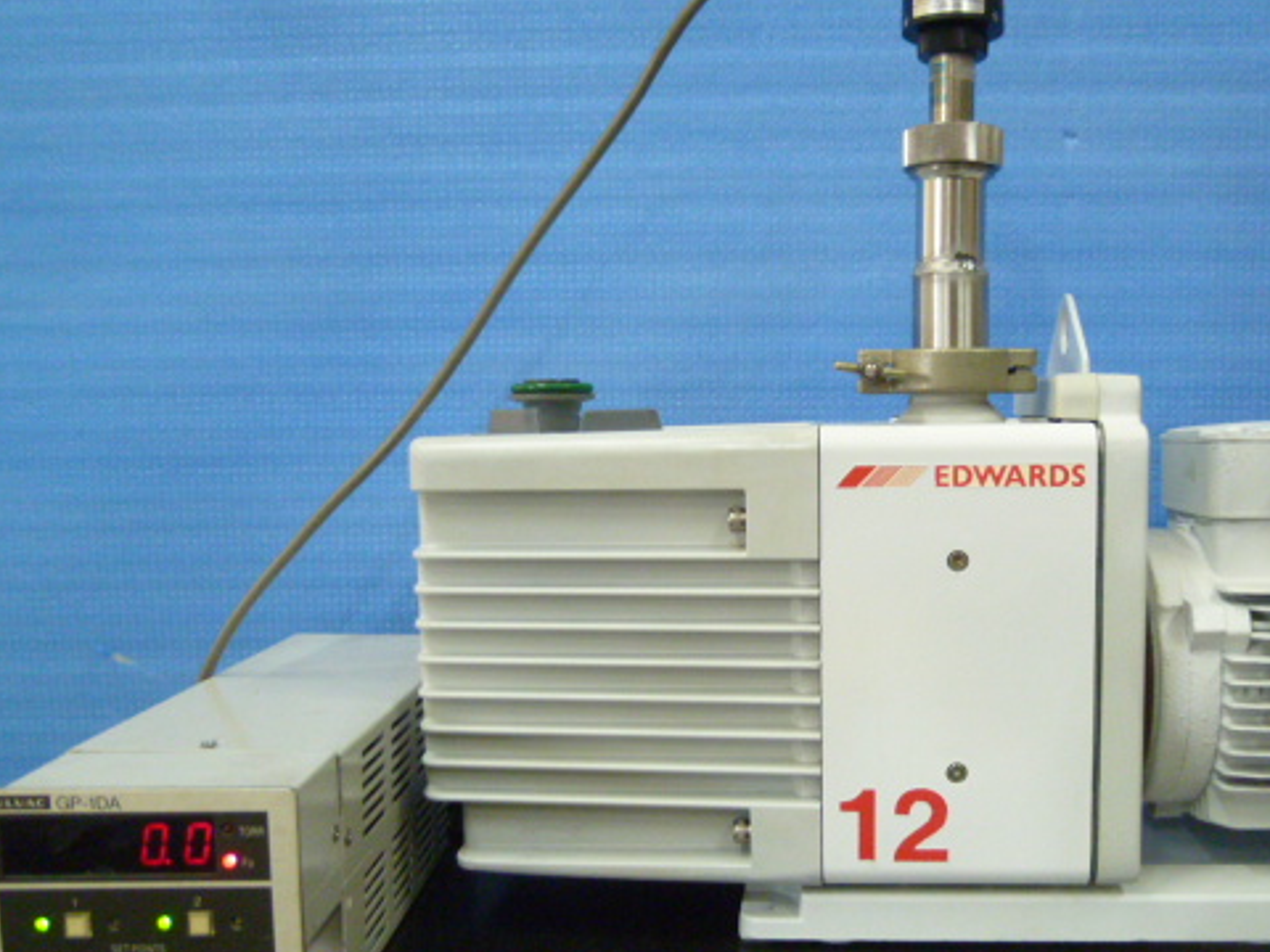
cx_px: 810
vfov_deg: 44.1
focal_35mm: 32
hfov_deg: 56.0
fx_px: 1174
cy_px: 526
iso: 400
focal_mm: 4.3
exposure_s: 1/40
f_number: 2.2
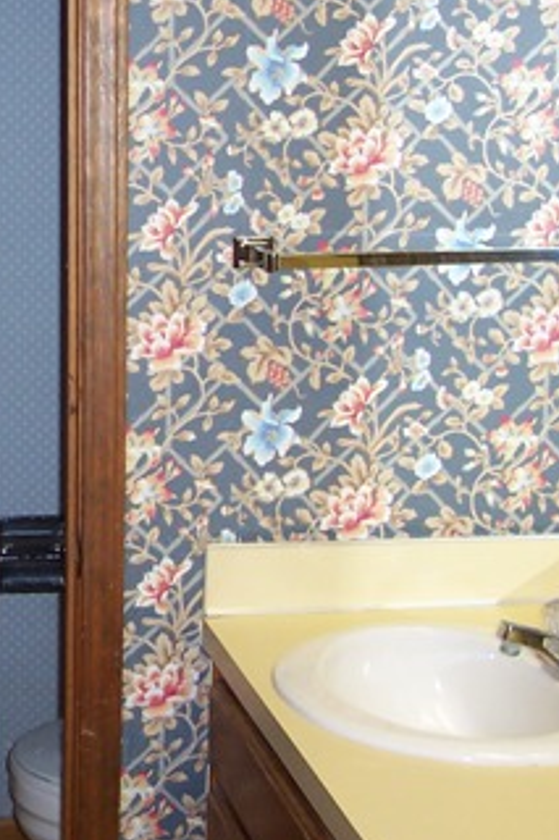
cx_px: -113
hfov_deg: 16.9
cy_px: 289
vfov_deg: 26.2
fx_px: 1795
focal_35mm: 77
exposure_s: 1/60
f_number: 2.8
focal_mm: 5.6
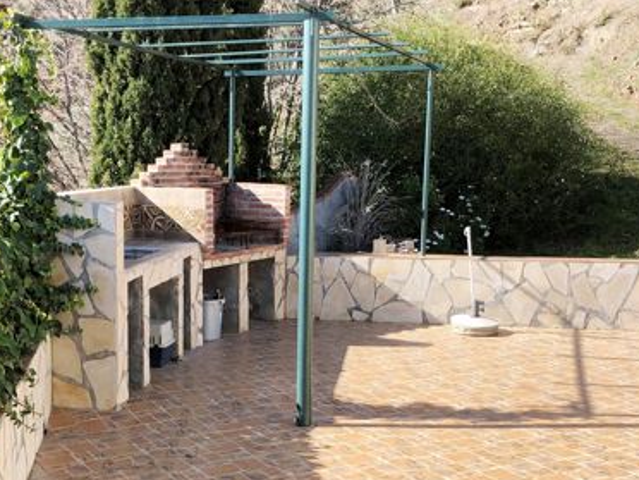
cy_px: 287
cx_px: 252
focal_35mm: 53
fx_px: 978
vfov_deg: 27.5
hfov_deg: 36.0
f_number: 1.8
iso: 20
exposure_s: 1/979
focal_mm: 3.99
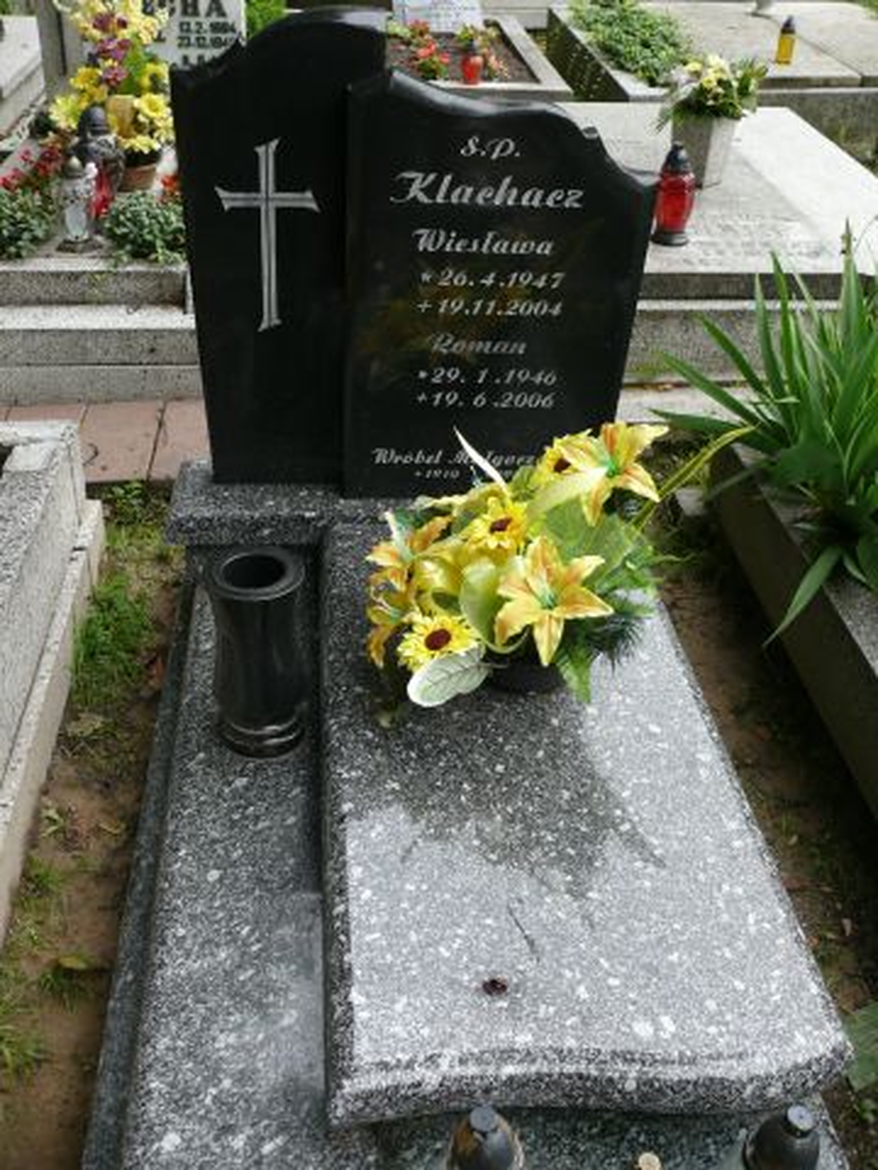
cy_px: 585
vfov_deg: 52.6
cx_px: 439
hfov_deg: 40.7
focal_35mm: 35
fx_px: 1184
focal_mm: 7.4
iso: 100
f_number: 2.8
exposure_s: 1/100
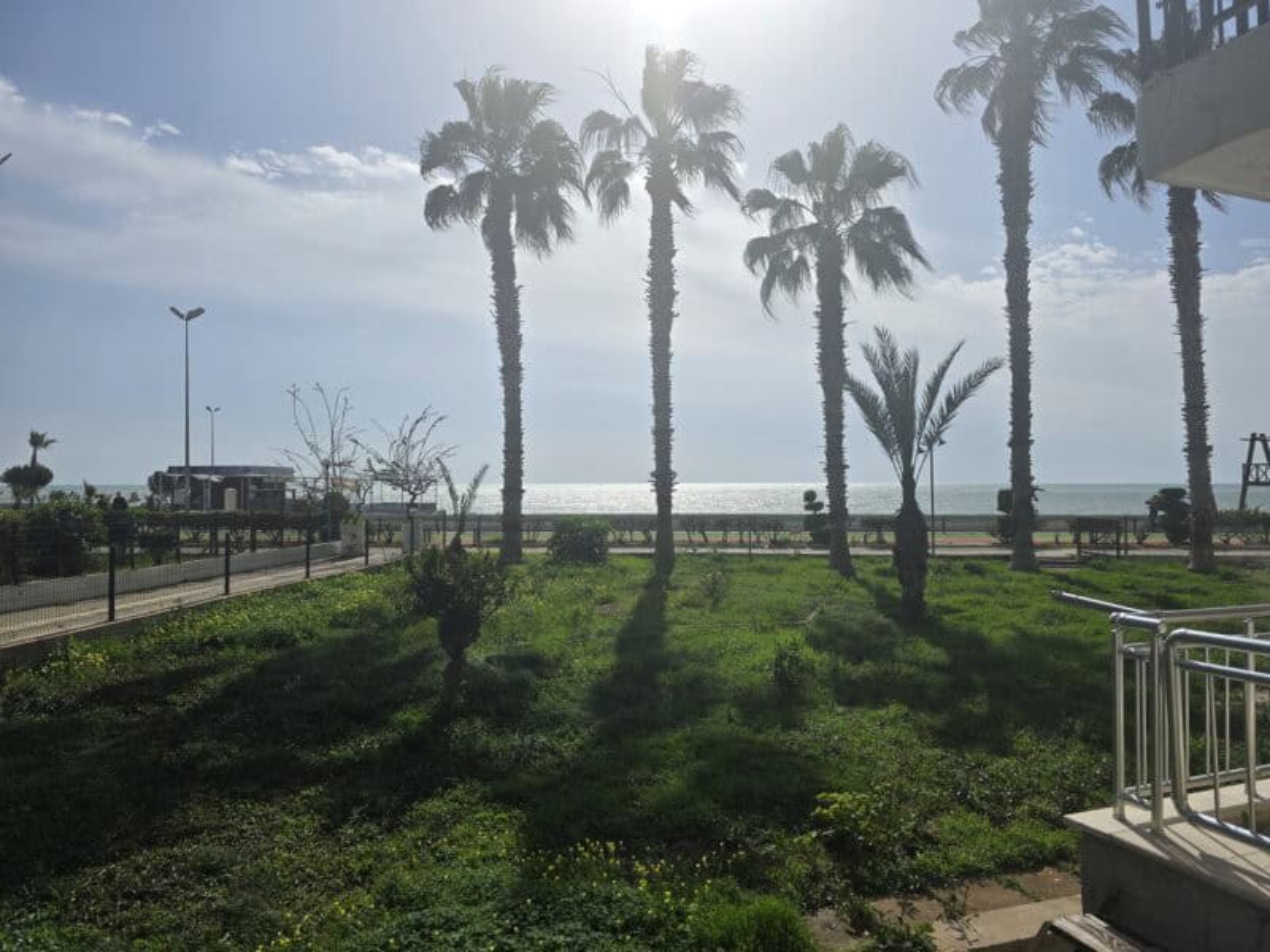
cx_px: 635
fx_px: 844
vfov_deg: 58.9
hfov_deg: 73.9
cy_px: 476
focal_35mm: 23
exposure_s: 1/7944
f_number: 1.7
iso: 40
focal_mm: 6.3
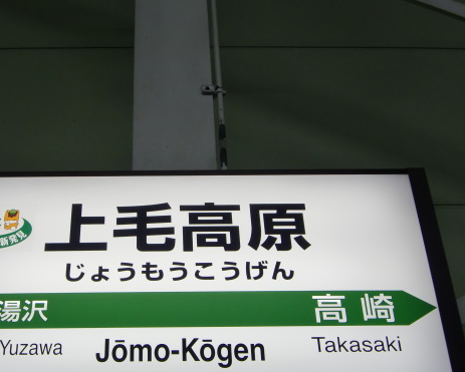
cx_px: 173
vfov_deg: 24.5
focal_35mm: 62
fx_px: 854
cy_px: 239
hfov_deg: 30.3
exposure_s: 1/60
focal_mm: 8.2
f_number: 3.3
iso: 64
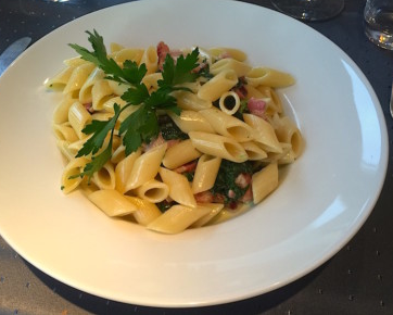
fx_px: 361
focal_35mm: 31
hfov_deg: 57.1
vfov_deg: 47.1
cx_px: 181
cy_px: 153
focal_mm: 4.15
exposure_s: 1/17
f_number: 2.2
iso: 64
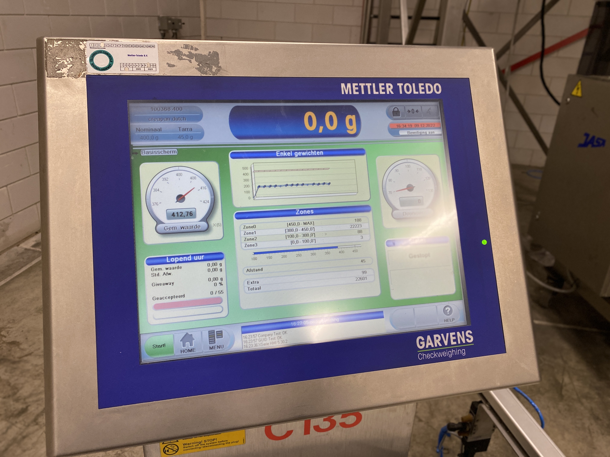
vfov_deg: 53.1
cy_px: 228
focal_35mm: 26
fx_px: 458
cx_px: 305
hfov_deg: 67.3
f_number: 1.8
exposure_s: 1/50
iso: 125
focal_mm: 4.25
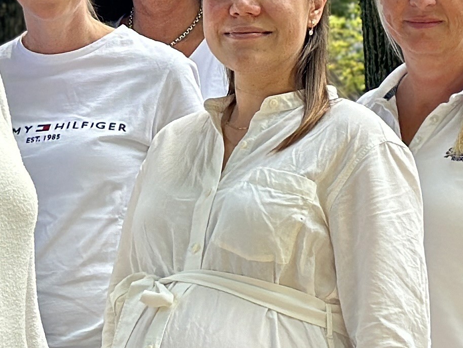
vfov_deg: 7.0
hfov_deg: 9.2
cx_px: -97
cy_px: 1
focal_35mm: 212
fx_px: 2836
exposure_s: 1/642
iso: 80
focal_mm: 6.86
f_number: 1.78
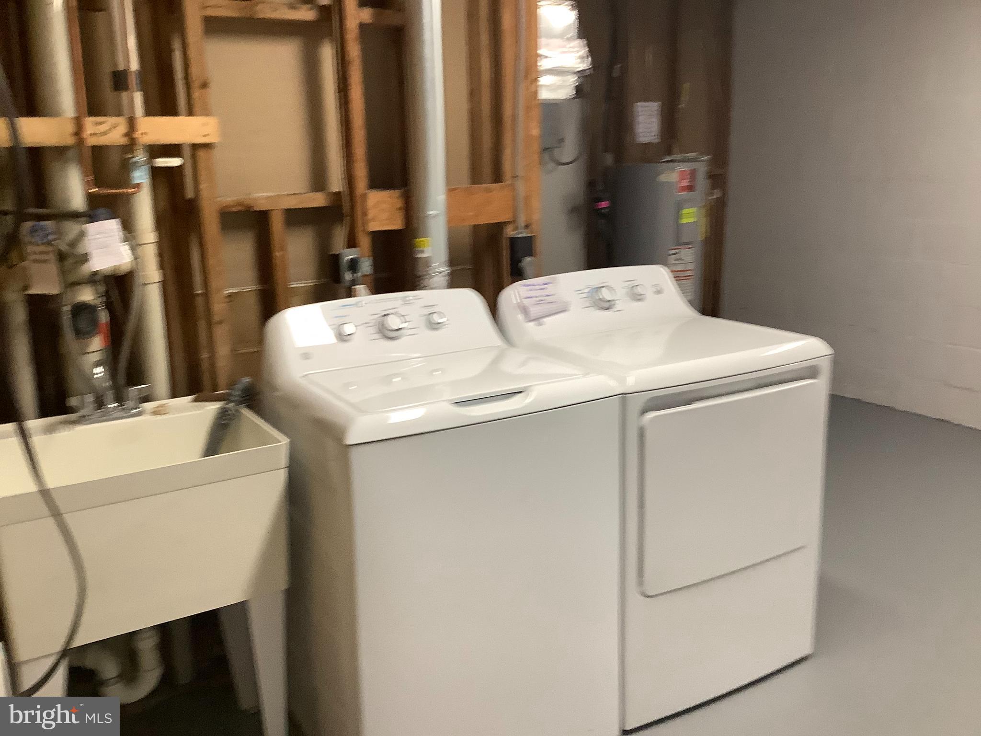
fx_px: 879
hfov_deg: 58.4
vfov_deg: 45.4
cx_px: 490
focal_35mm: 31
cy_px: 368
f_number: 2.4
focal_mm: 3.3
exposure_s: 1/60
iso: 160
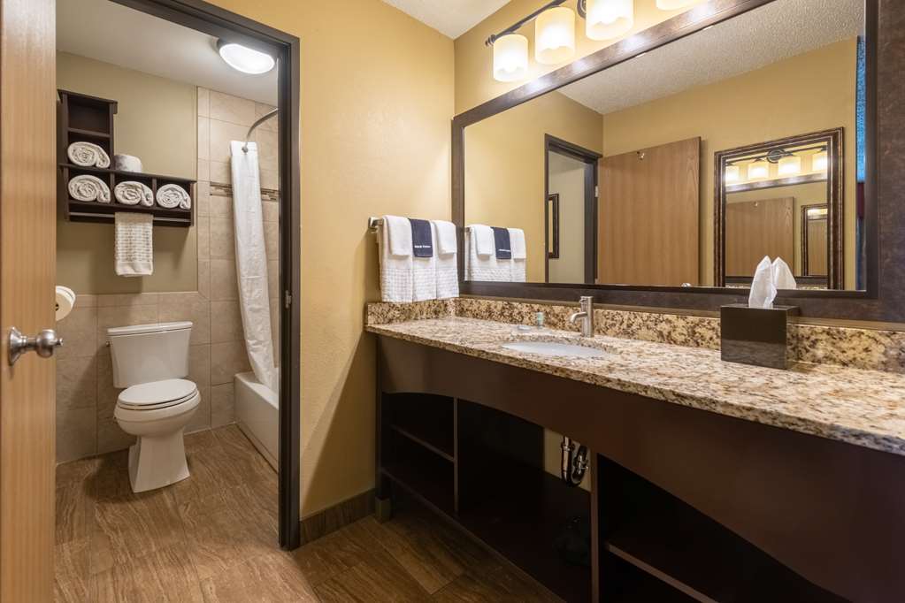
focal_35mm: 14
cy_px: 302
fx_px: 352
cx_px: 452
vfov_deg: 81.2
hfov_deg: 104.3
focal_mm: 14
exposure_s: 1/100
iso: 320
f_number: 8
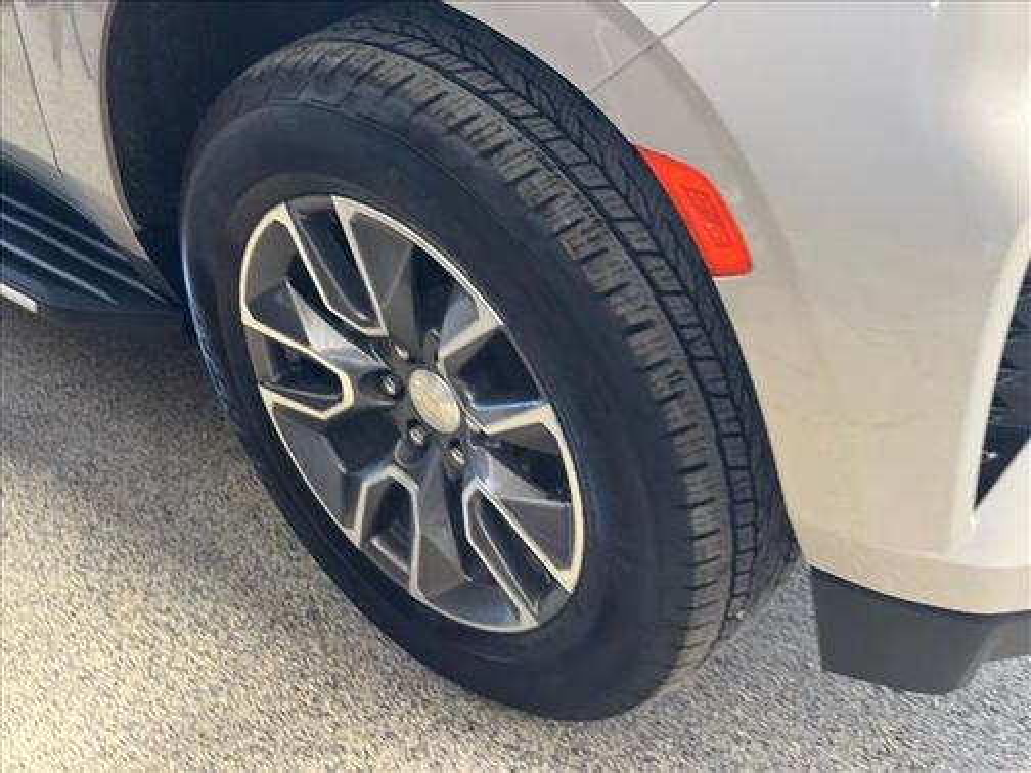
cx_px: 516
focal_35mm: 48
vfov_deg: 30.3
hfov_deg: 39.7
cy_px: 386
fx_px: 1430
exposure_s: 1/40
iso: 400
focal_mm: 6.76
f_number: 1.78
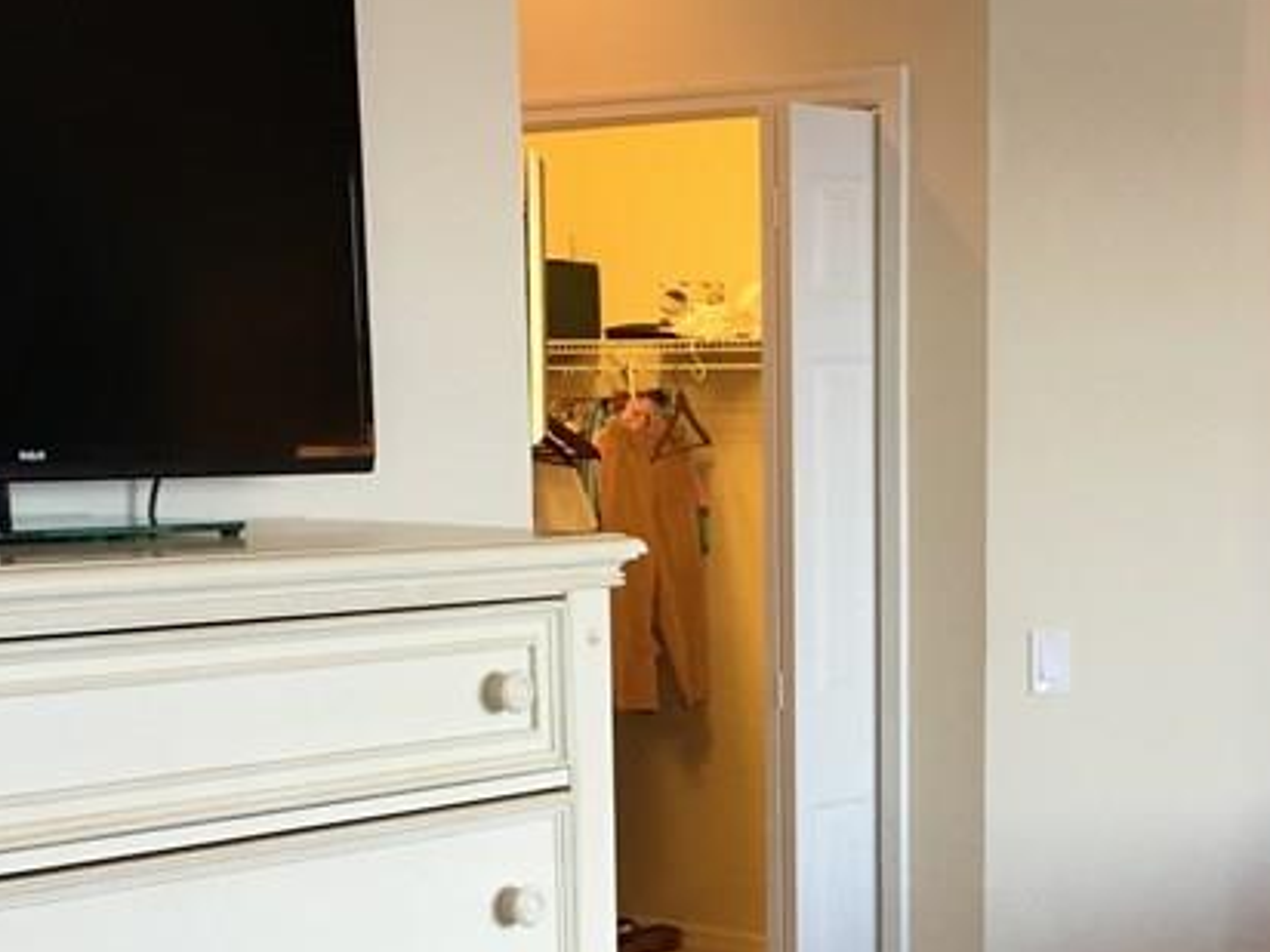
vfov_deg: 19.9
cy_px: 912
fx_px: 2642
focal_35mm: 72
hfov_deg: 26.6
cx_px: 971
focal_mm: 4.15
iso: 40
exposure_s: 1/30
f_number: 2.2
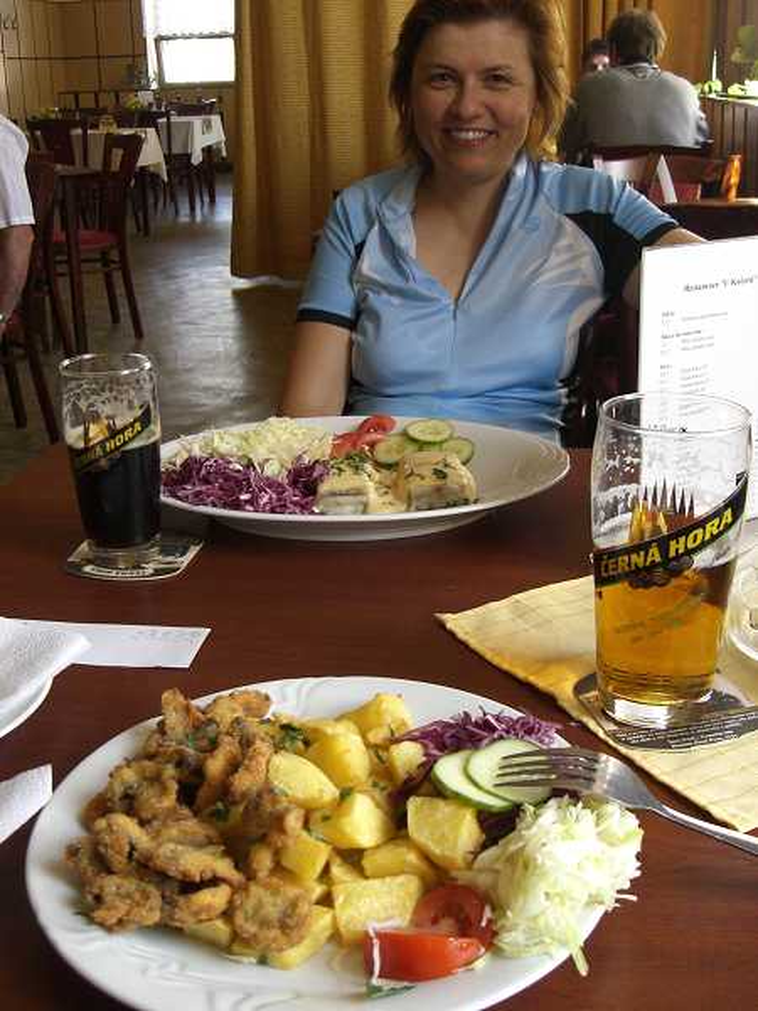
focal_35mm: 38
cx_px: 379
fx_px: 1109
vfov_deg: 49.0
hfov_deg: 37.7
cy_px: 506
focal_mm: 6.3
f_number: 3.1
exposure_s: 1/80
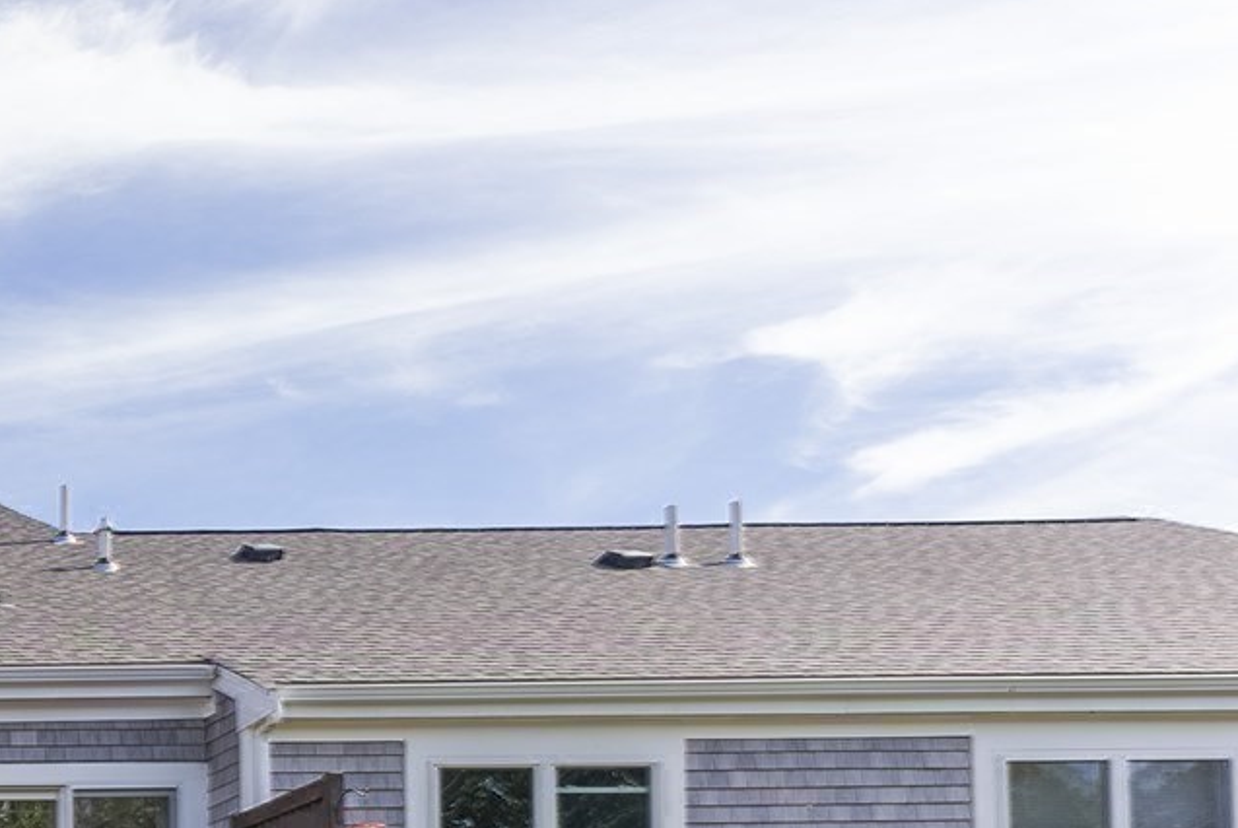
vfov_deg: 25.0
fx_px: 1549
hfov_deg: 27.0
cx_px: -704
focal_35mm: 45
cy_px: 1135
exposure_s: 1/160
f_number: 5.6
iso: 100
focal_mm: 14
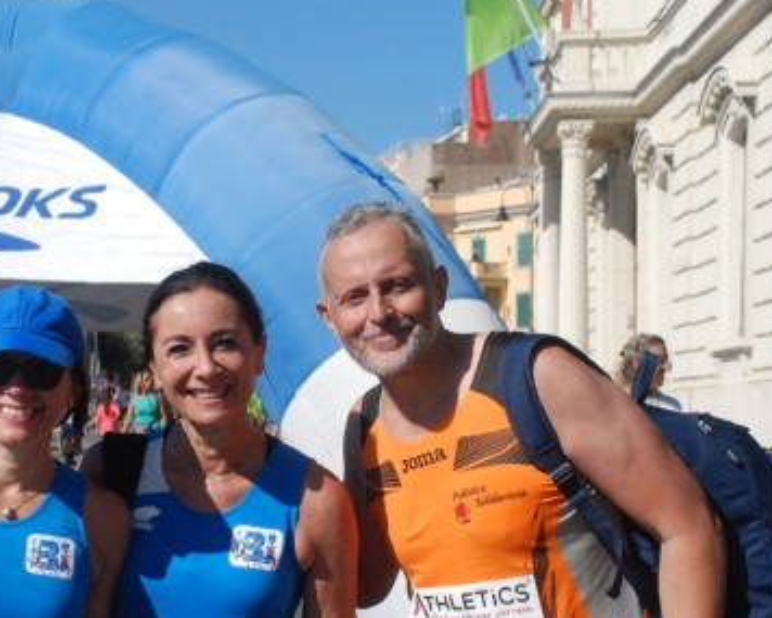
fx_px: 2171
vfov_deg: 16.2
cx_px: 167
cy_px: 422
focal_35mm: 95
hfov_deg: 20.0
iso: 1000
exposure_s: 1/2000
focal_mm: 40
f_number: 9
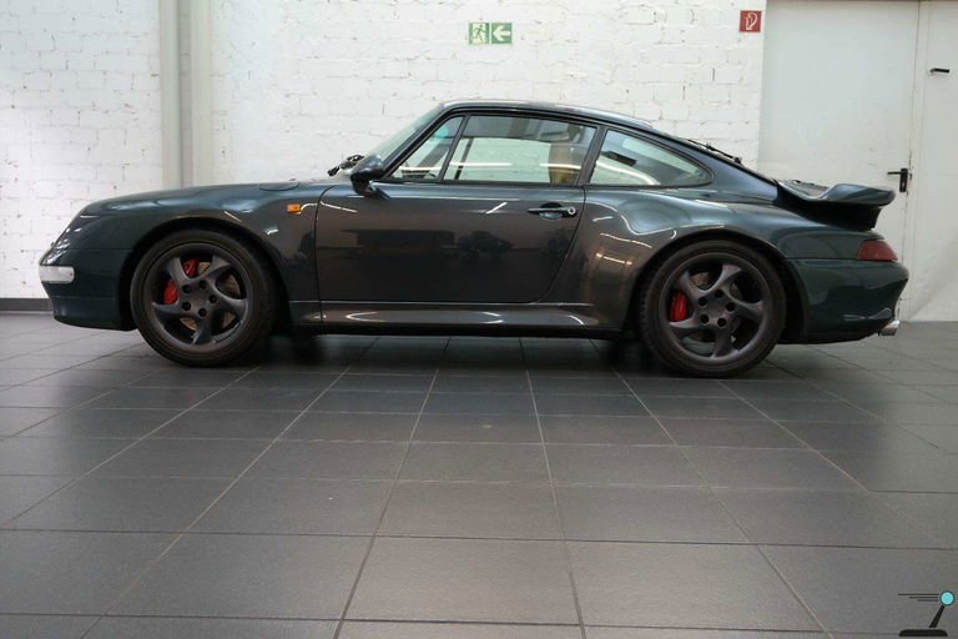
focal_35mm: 33
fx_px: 878
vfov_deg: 40.0
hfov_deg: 57.2
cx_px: 479
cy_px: 320
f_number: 3.5
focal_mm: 22
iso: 400
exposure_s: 1/40
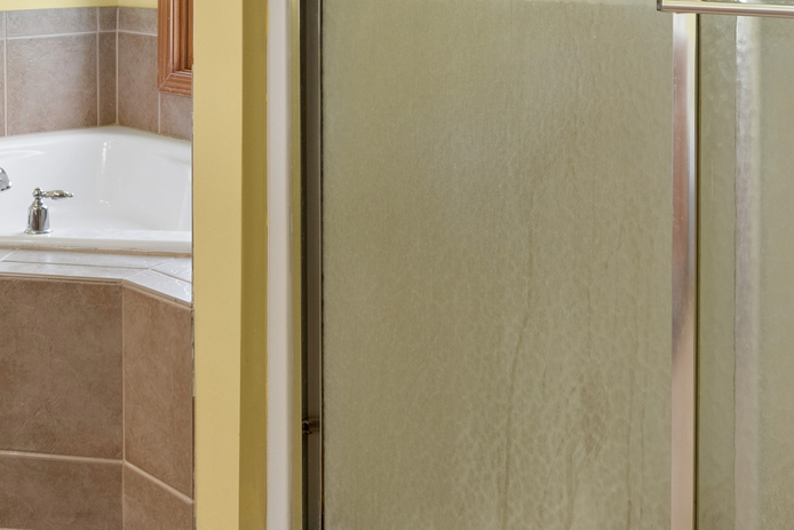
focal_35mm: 56
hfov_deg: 34.5
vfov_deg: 23.1
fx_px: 1235
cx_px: 157
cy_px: -11
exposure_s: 1/15
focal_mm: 16
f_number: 8
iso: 250
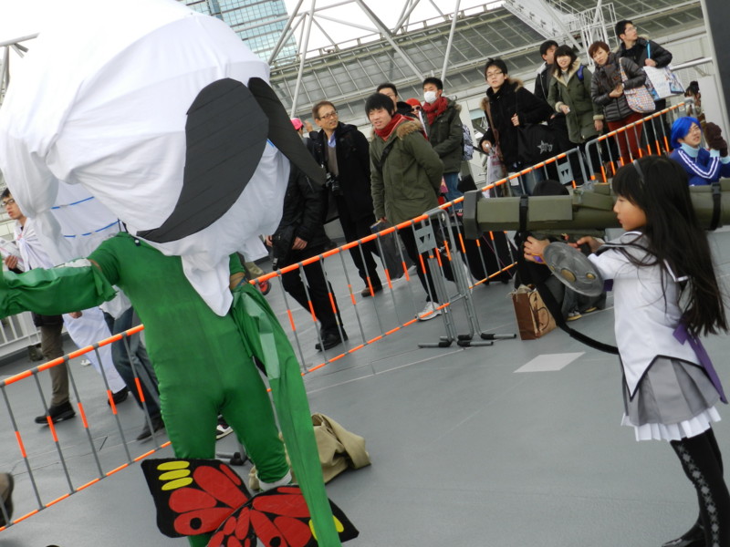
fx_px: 970
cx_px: 365
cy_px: 274
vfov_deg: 31.5
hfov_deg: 41.2
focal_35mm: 46
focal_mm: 8.1
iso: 160
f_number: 4.2
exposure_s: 1/160
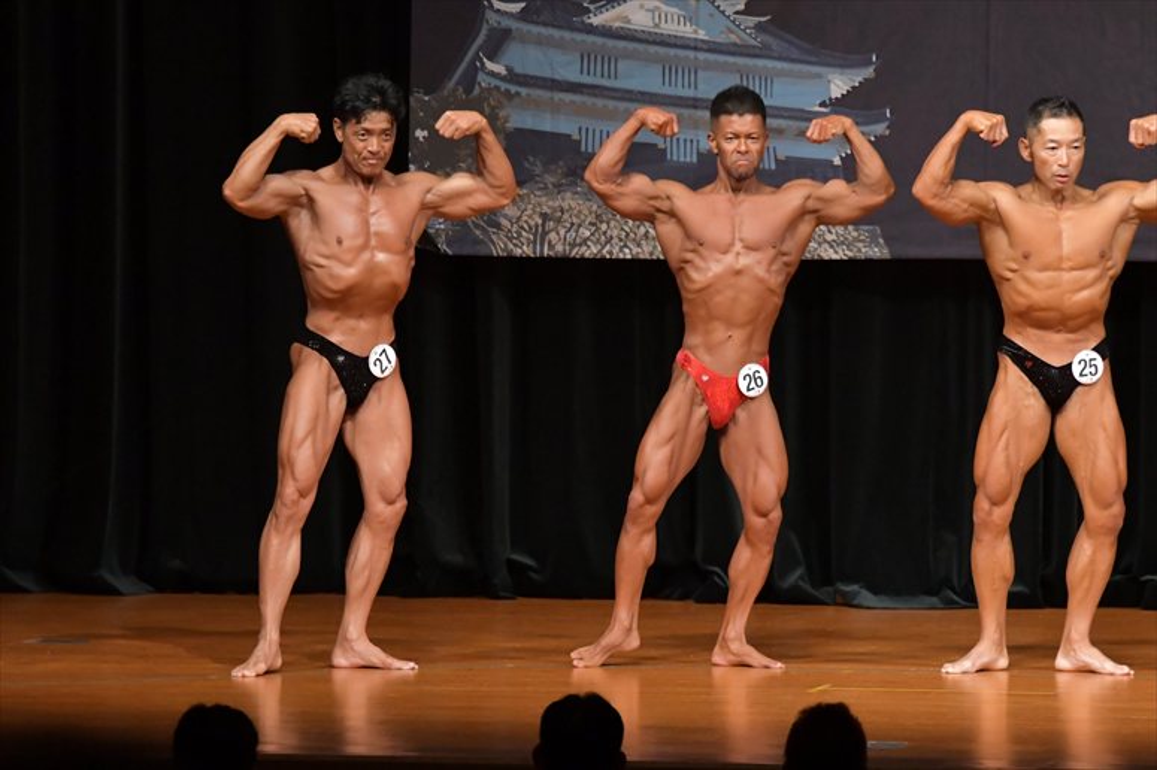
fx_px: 8192
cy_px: 385
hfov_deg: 8.1
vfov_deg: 5.4
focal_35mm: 255
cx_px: 578
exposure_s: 1/400
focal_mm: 170
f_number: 5.6
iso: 6400
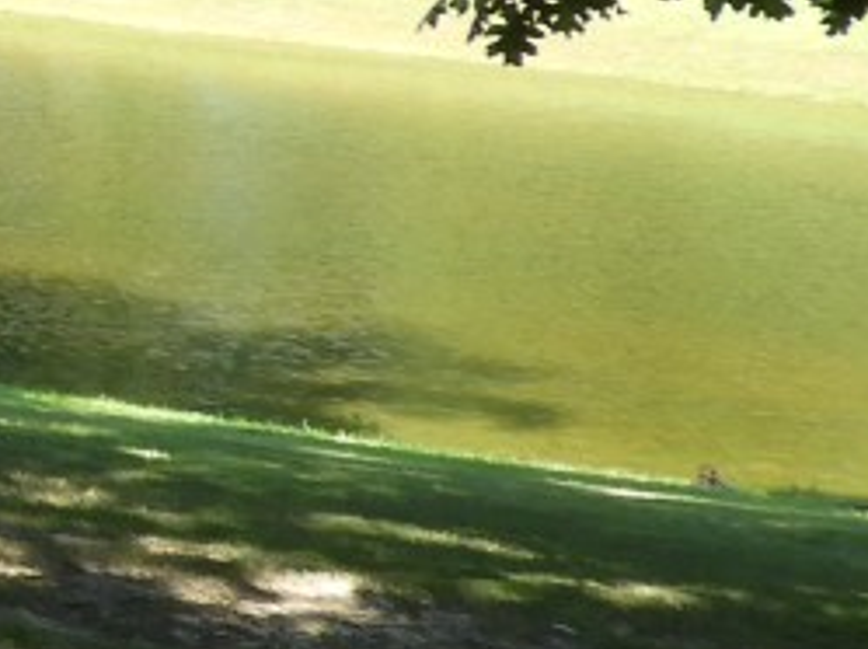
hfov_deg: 10.9
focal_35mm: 139
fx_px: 3480
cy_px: -241
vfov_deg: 10.4
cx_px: -1492
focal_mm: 4.3
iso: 100
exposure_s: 1/200
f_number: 3.3
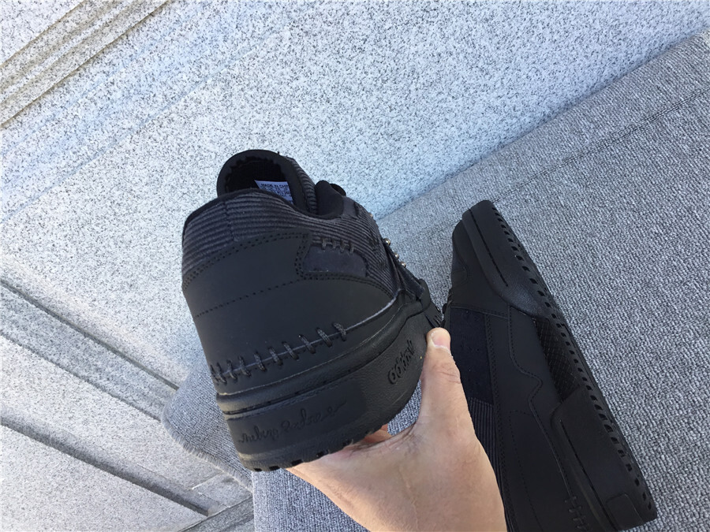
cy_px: 266
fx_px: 636
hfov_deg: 58.4
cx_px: 355
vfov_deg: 45.4
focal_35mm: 31
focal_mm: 3.3
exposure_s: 1/199
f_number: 2.4
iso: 25
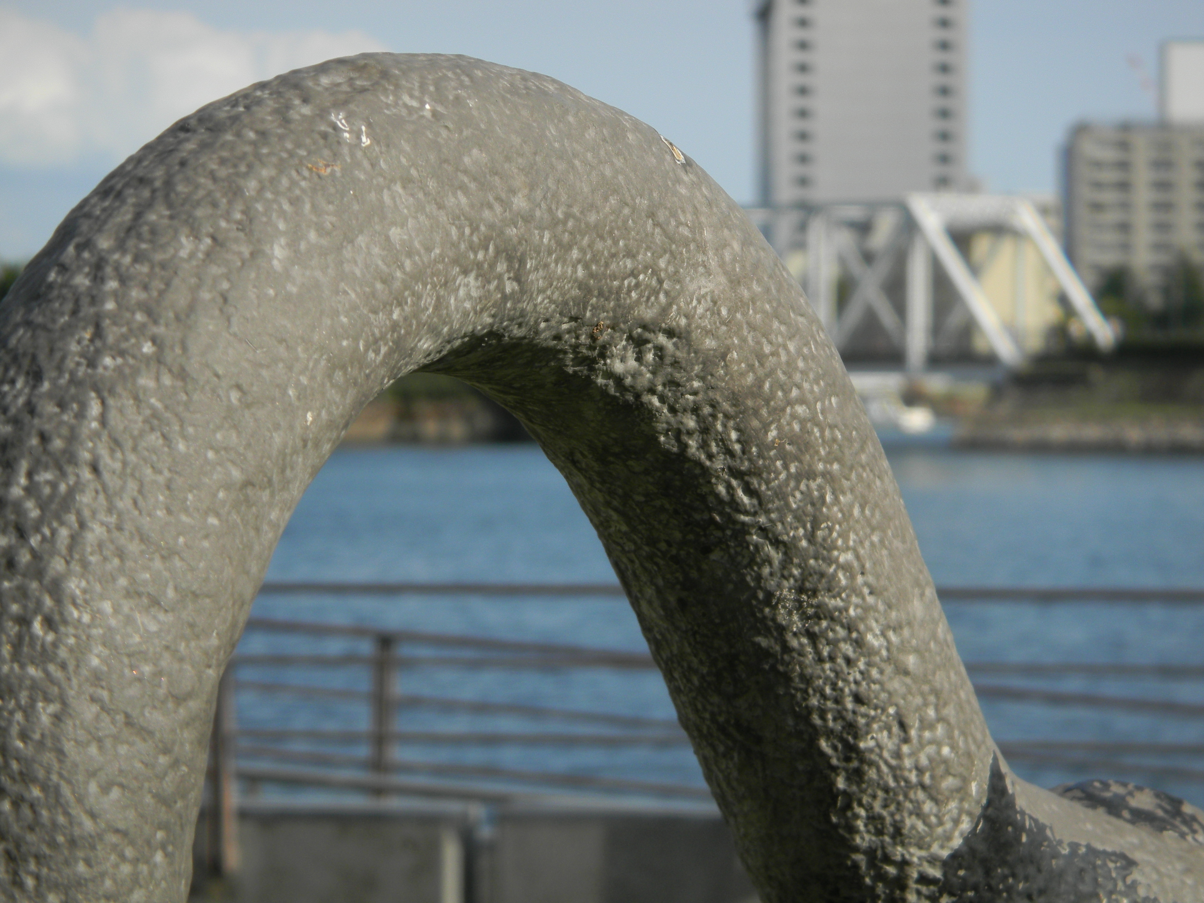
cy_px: 452
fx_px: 4869
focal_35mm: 140
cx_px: 602
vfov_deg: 10.6
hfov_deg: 14.1
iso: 80
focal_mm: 25
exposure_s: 1/296
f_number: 5.8
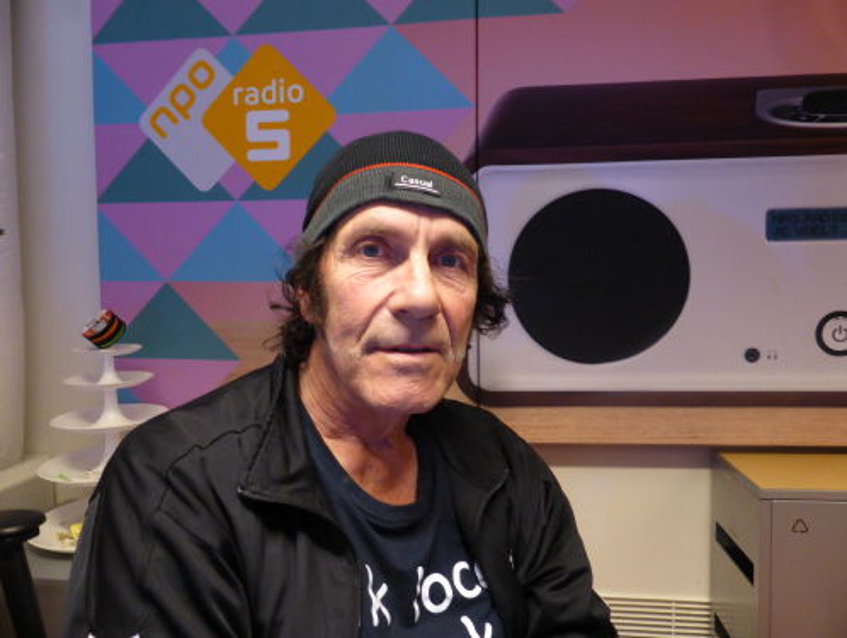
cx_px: 424
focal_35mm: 24
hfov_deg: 71.5
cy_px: 319
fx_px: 588
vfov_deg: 56.9
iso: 400
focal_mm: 4.3
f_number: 3.3
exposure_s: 1/5
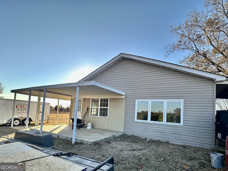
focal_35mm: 14
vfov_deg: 85.7
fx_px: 92
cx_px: 114
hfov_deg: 102.1
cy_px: 86
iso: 40
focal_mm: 2.22
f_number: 2.2
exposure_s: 1/364
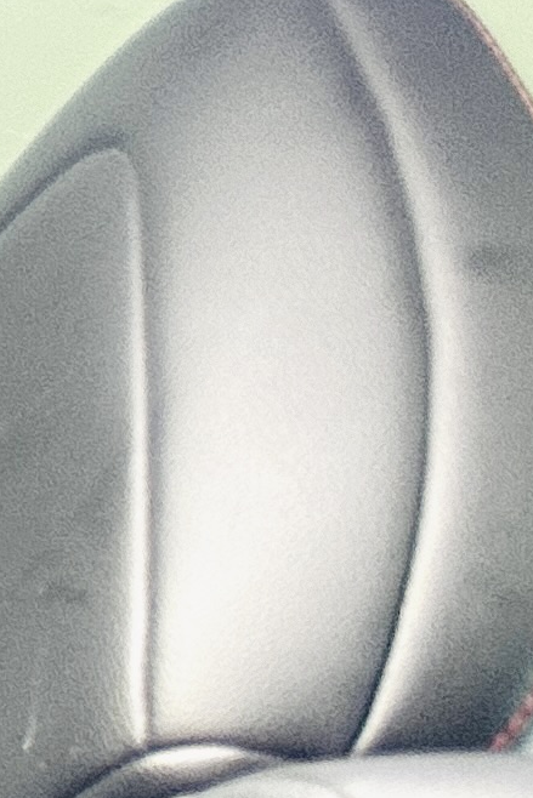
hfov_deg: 6.6
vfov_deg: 11.8
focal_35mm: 153
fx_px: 3396
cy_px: 1647
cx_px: -1752
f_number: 1.78
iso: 250
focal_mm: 6.86
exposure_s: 1/78
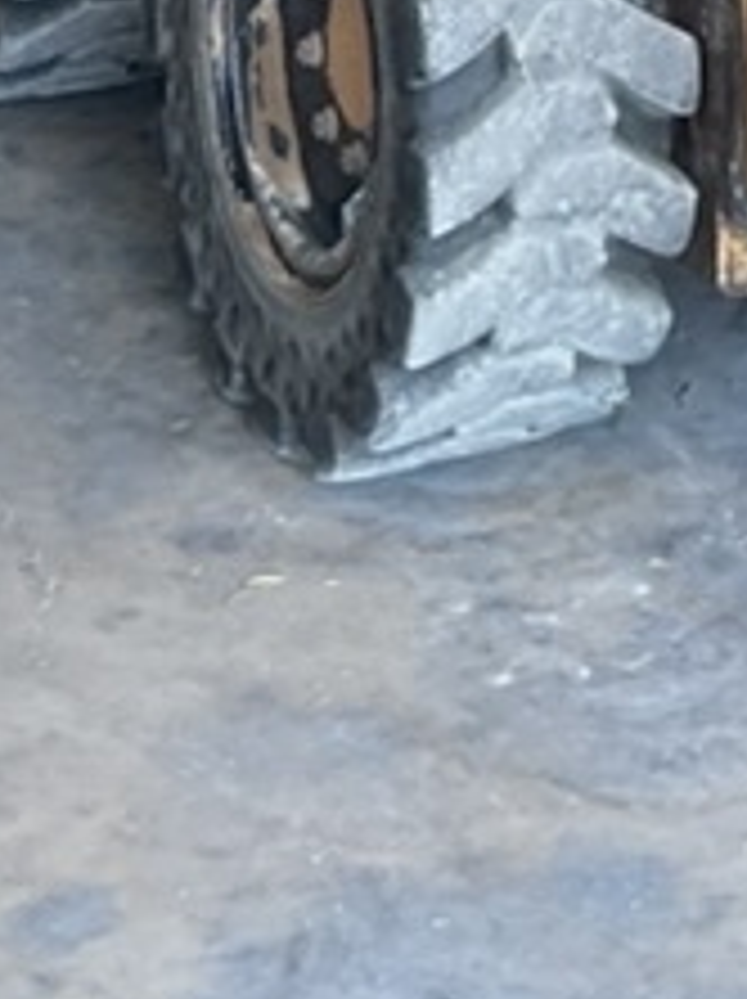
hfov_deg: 10.9
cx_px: 846
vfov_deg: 12.5
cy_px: -1170
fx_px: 3863
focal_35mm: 134
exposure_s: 1/120
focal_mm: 3
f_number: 1.8
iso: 25
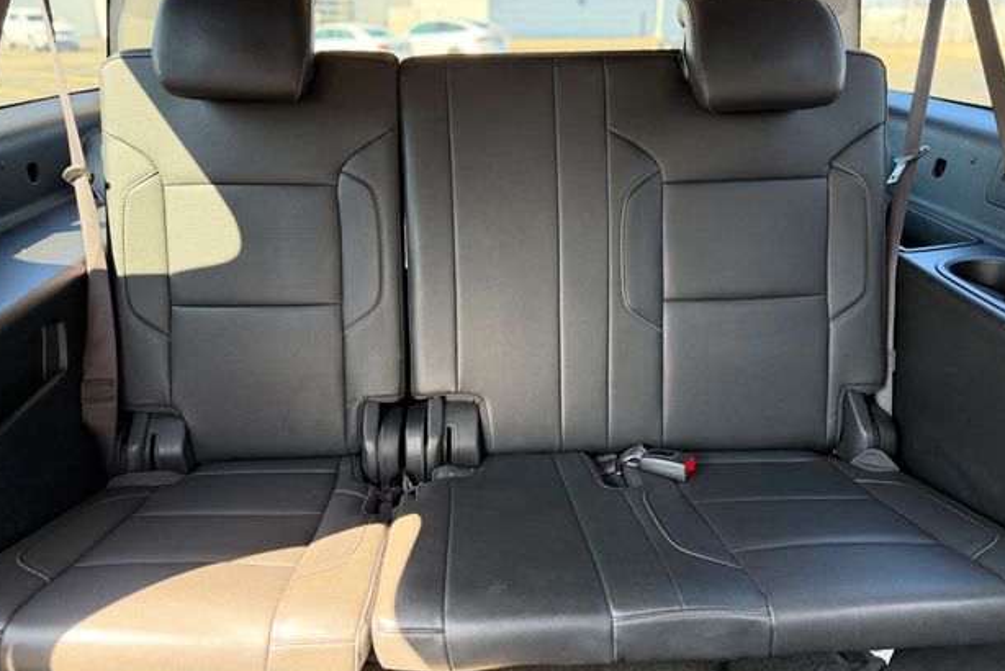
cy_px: 304
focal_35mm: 26
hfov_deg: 69.4
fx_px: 726
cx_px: 499
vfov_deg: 49.5
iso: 200
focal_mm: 6.76
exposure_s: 1/64
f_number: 1.78
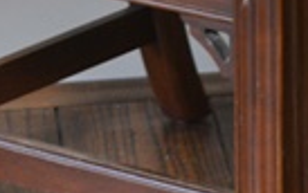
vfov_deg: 4.1
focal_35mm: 321
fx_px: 2698
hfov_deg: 6.5
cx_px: 157
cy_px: 162
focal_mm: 48
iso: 2500
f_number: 5.3
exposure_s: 1/30
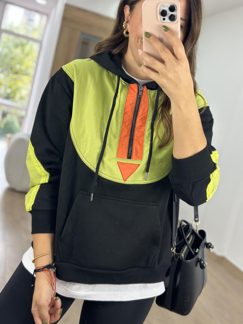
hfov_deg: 30.3
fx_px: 449
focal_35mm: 48
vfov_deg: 39.7
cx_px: 122
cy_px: 162
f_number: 1.78
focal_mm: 6.86
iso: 64
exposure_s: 1/100
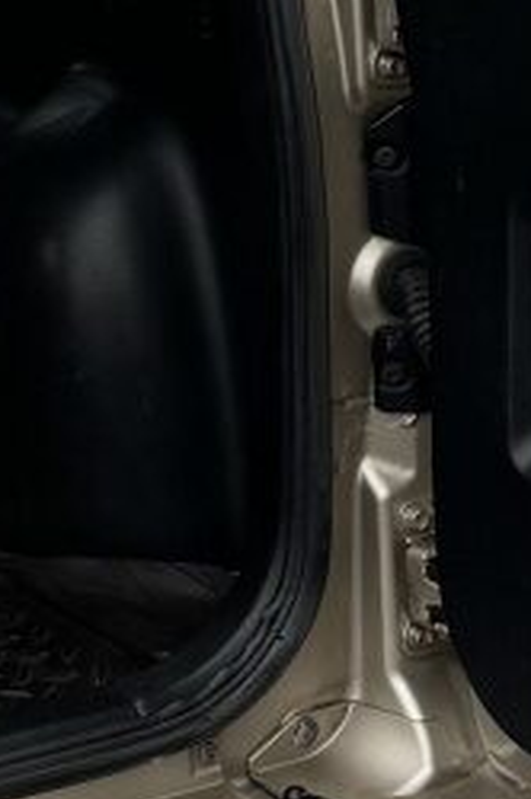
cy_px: -38
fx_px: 4259
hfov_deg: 7.1
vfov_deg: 10.6
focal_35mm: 192
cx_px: 61
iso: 80
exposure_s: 1/298
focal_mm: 6.76
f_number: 1.78
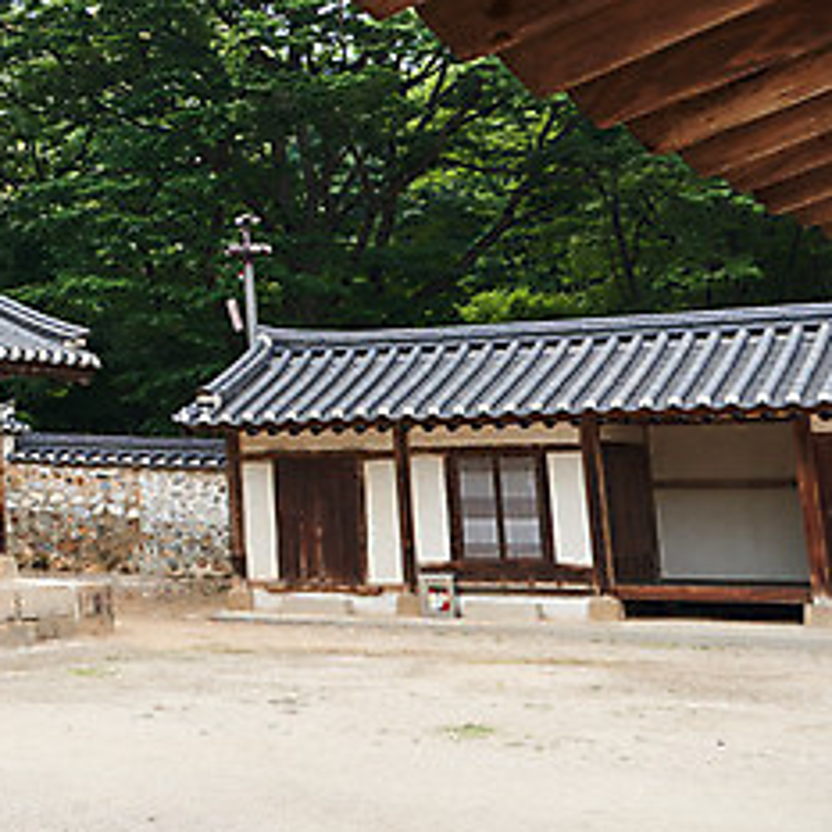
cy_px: 139
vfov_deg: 24.2
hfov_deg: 22.2
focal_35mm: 70
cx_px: -234
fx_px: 1903
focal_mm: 32
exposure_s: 1/500
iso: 400
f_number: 5
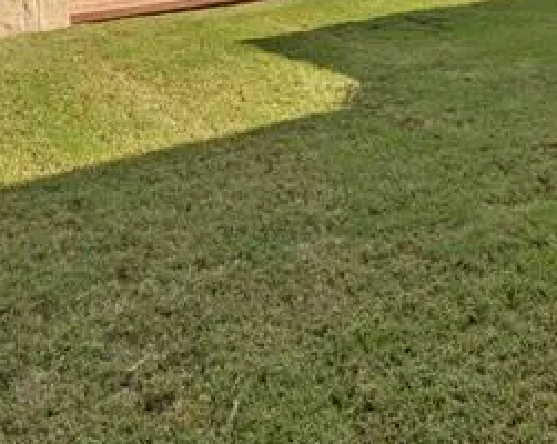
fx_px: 757
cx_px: 510
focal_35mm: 46
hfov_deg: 37.5
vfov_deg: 26.8
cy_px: -153
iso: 100
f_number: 11
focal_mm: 12
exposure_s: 1/40
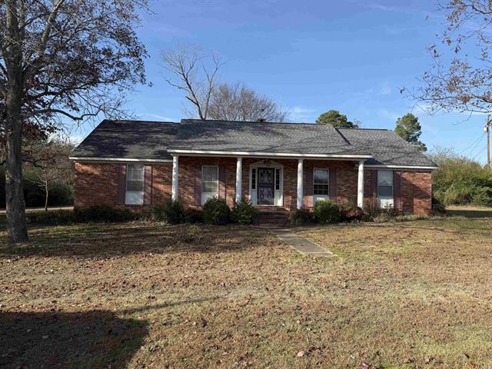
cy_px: 184
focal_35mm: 24
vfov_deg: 56.8
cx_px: 246
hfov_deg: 71.6
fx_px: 341
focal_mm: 6.76
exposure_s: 1/2370
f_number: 1.78
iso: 80
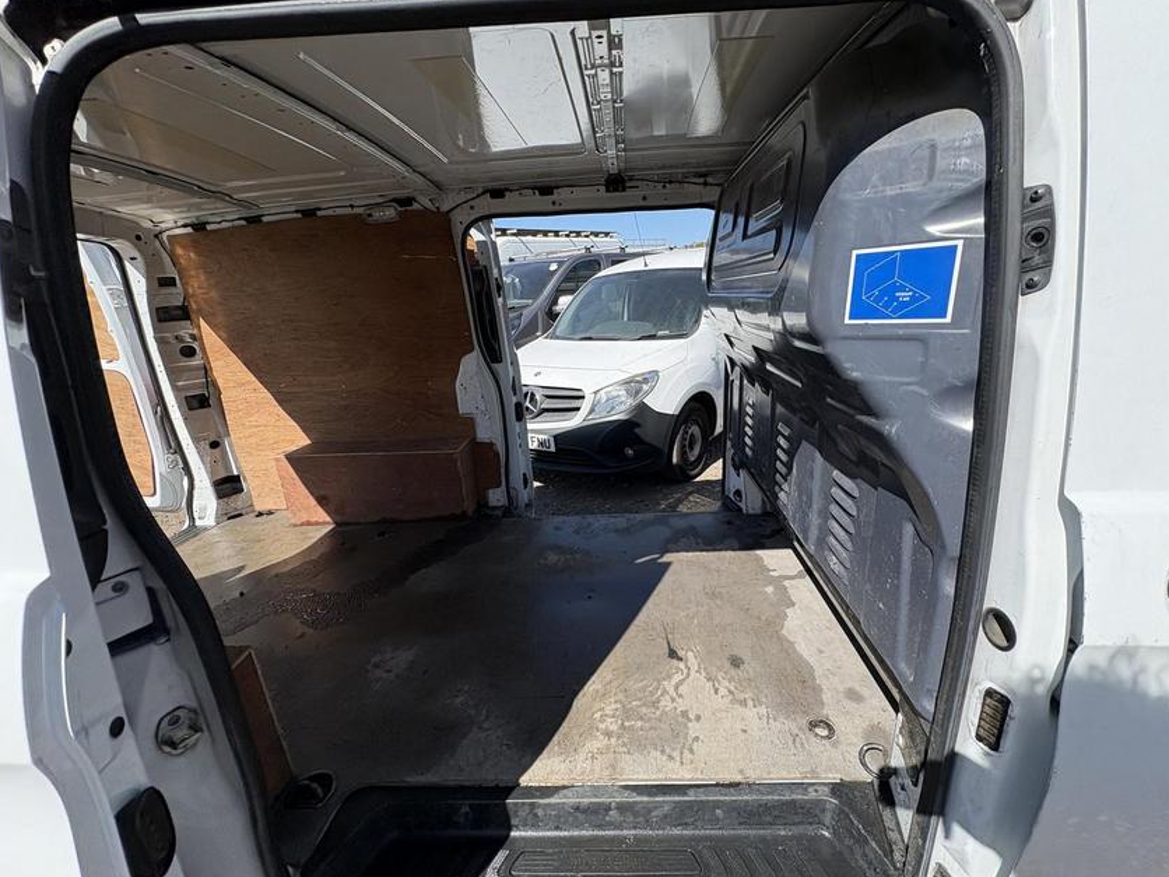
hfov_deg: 98.1
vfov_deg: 81.7
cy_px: 455
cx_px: 615
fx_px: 507
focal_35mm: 15
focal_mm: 2.22
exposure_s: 1/1395
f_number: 2.2
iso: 64
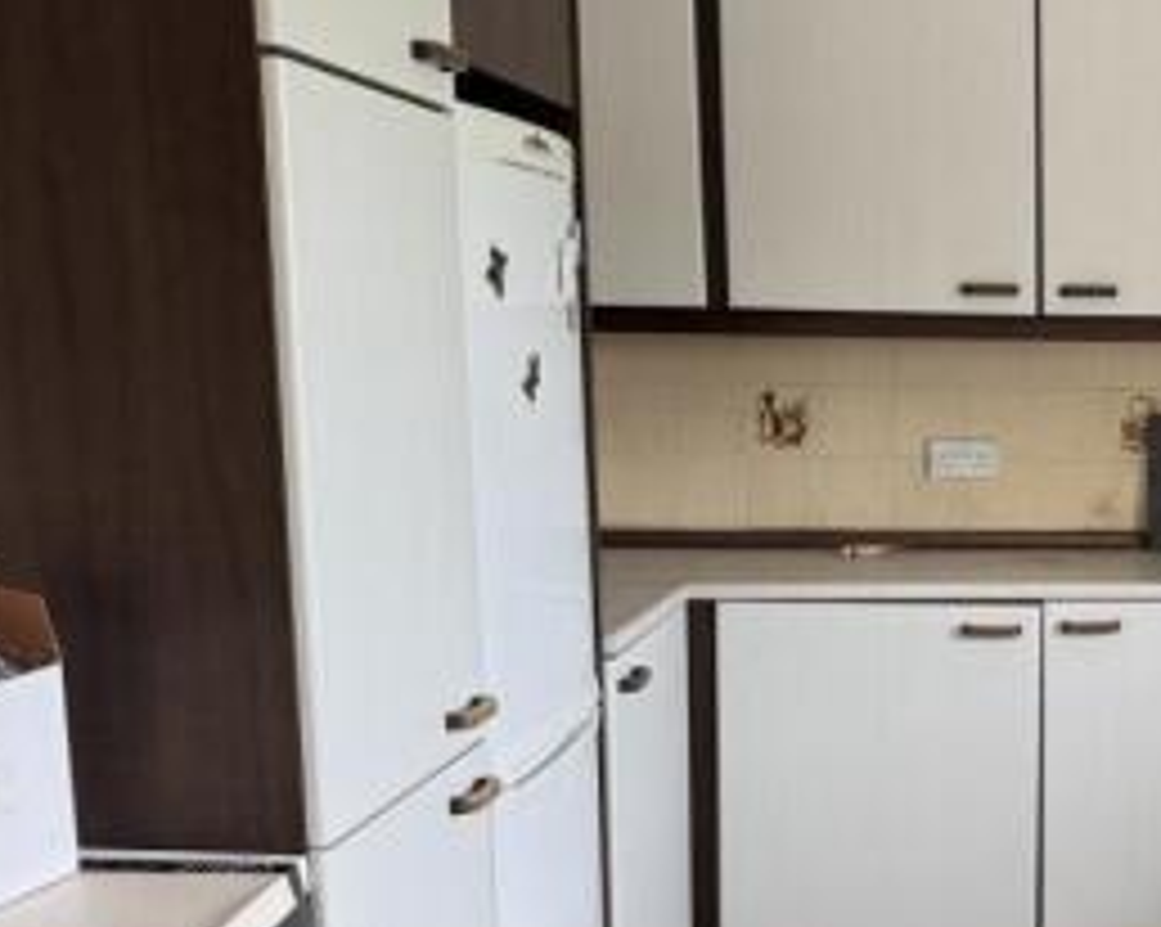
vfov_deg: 28.4
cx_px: 1208
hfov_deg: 32.1
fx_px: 1820
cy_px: 610
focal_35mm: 53
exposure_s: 1/92
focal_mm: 6.76
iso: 200
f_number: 1.78
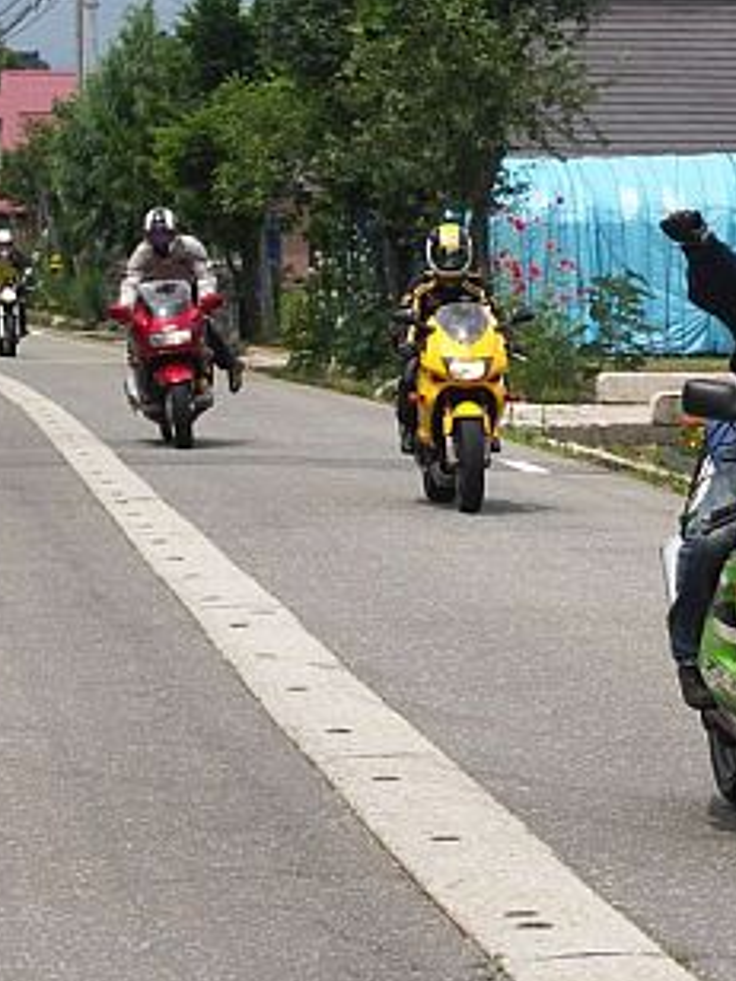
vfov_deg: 10.5
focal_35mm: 189
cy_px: 395
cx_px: 765
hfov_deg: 7.8
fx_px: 5358
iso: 50
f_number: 5.6
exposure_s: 1/400
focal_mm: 23.6
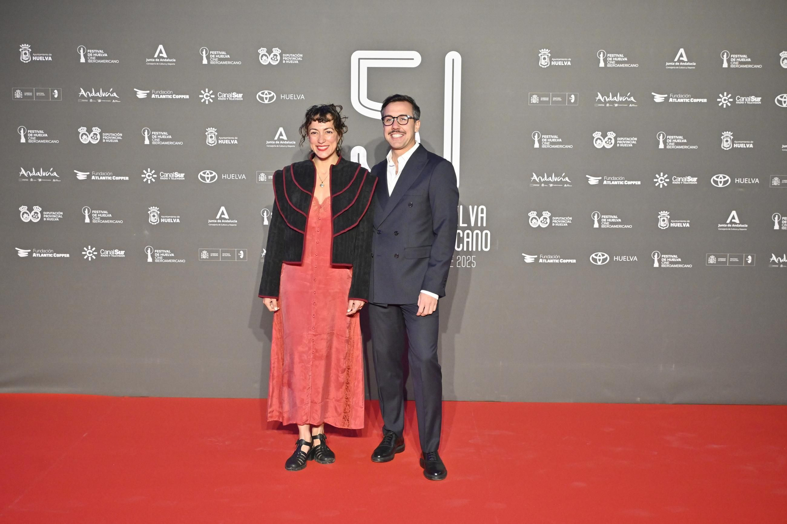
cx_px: 394
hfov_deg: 40.0
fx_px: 1082
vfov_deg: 27.2
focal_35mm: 50
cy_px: 262
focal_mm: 33
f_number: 5
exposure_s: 1/200
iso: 2000
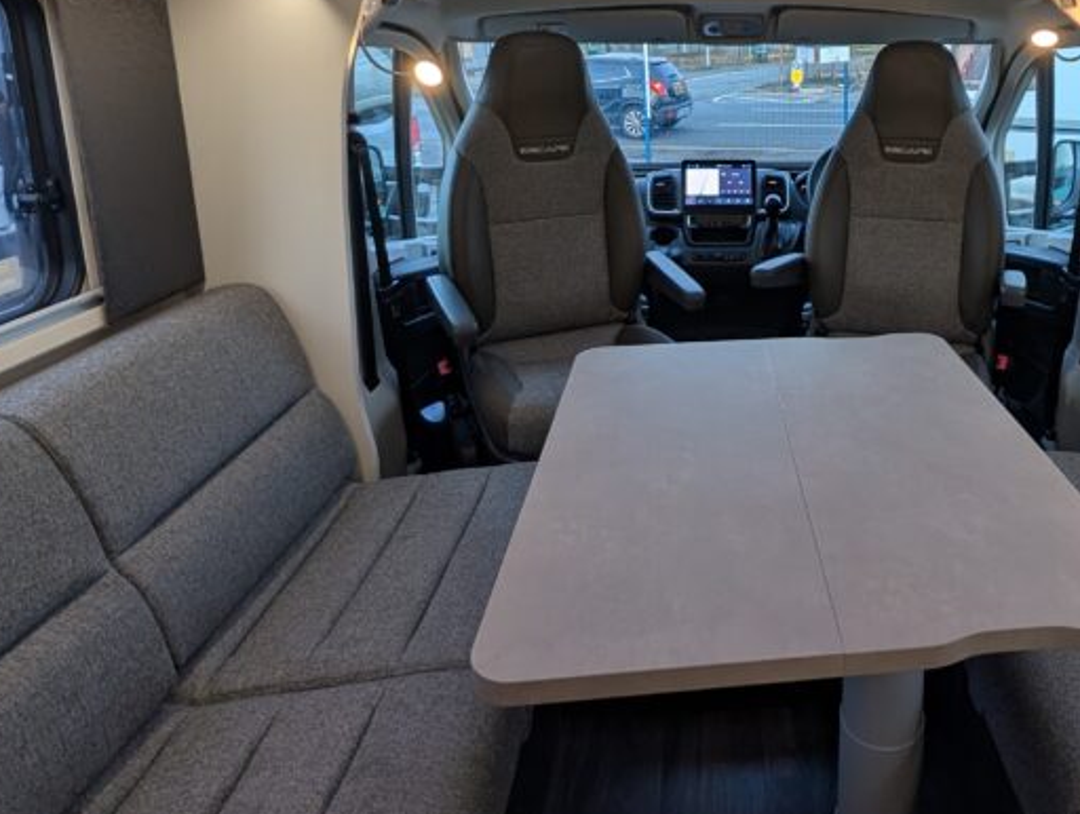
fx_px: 750
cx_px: 778
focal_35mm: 24
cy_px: 208
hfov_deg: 68.0
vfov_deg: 54.4
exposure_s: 1/140
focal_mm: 2.02
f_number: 1.7
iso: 110
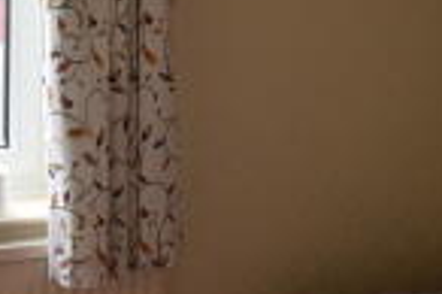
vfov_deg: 15.3
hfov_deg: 22.4
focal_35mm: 88
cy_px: 262
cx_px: 18
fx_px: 1079
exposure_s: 1/60
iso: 400
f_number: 4
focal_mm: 18
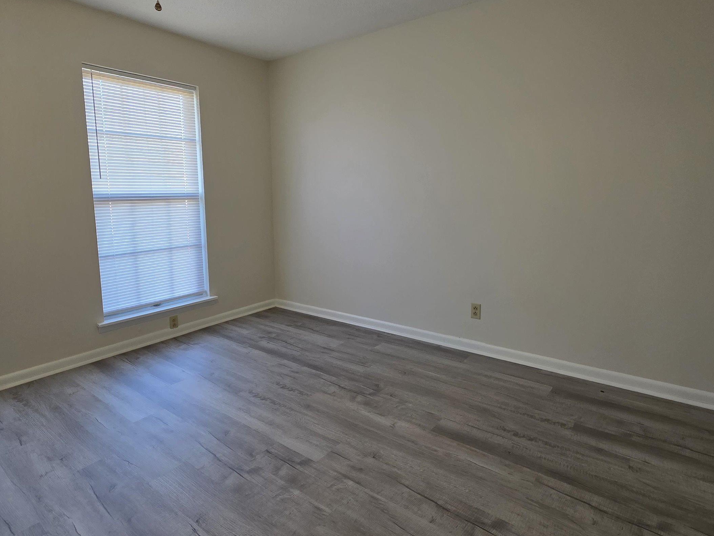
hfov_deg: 84.5
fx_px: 392
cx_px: 331
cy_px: 254
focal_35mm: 19
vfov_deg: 68.6
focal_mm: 2.2
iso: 160
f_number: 1.9
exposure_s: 1/60
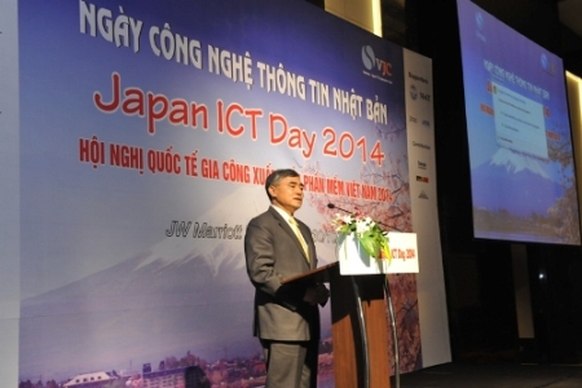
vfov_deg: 28.1
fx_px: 776
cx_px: 291
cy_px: 194
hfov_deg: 41.1
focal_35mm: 48
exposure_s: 1/60
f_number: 9
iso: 2000
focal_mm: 48
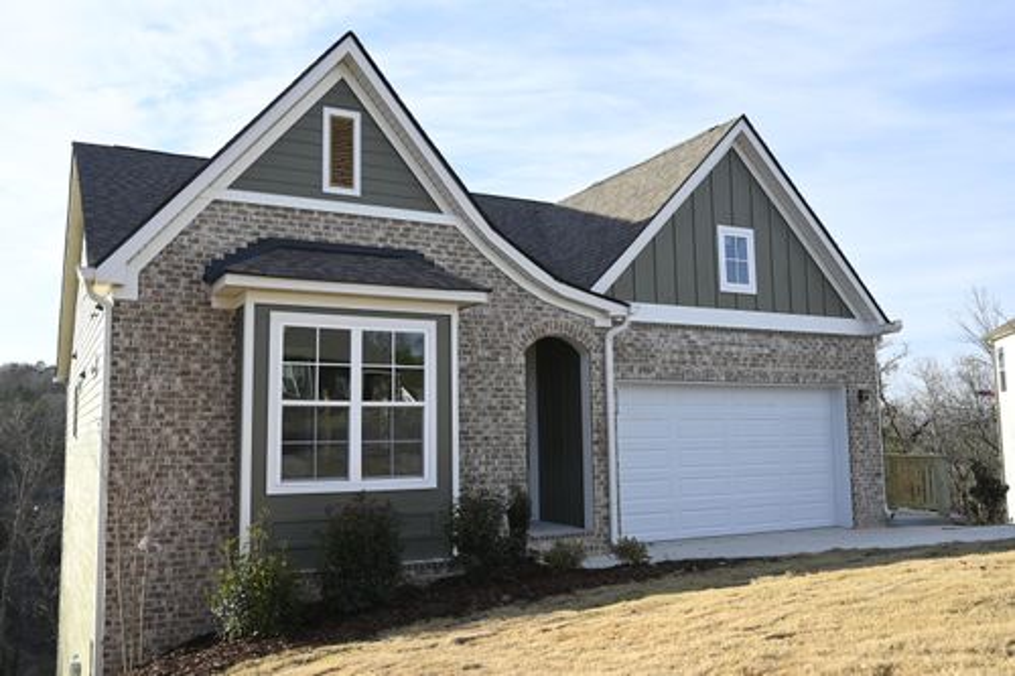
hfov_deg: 60.3
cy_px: 338
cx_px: 508
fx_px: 874
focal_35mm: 31
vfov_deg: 42.3
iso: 100
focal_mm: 31
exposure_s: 1/400
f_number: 4
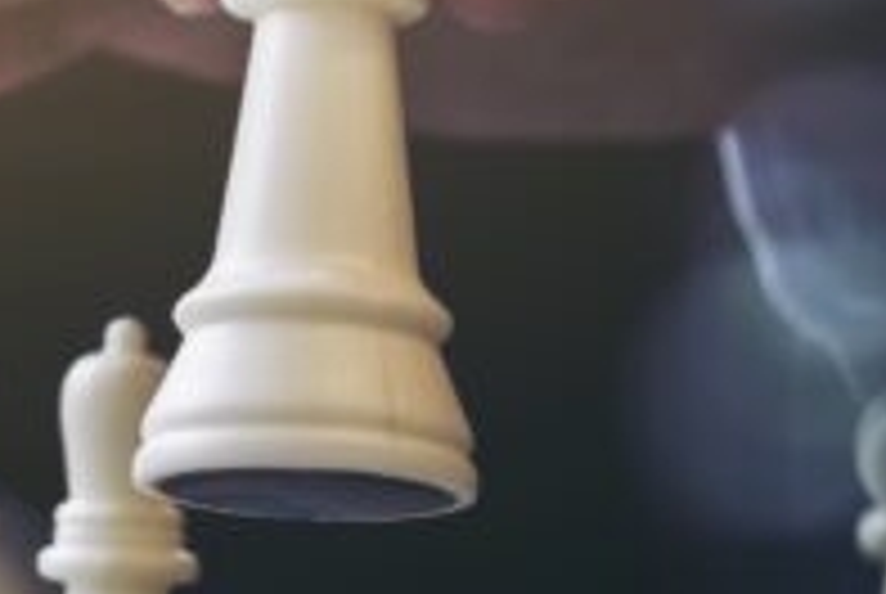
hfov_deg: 8.2
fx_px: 6137
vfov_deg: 5.5
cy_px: 324
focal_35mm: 249
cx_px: -121
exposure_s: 1/100
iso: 320
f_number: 4
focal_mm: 42.5
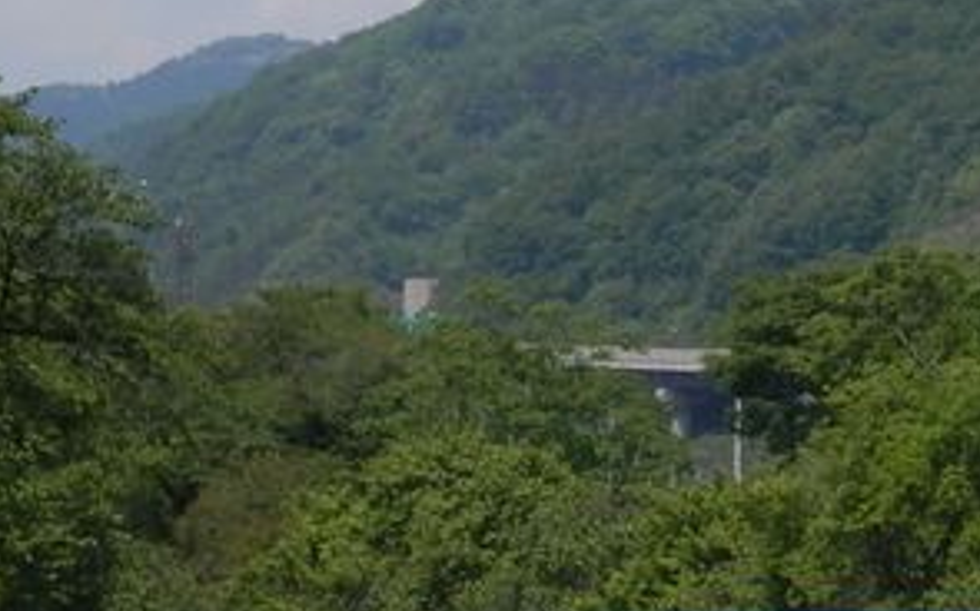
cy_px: 236
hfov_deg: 10.0
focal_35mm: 210
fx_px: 5606
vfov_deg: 6.2
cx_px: 625
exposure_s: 1/800
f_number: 4.5
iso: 80
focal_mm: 13.1
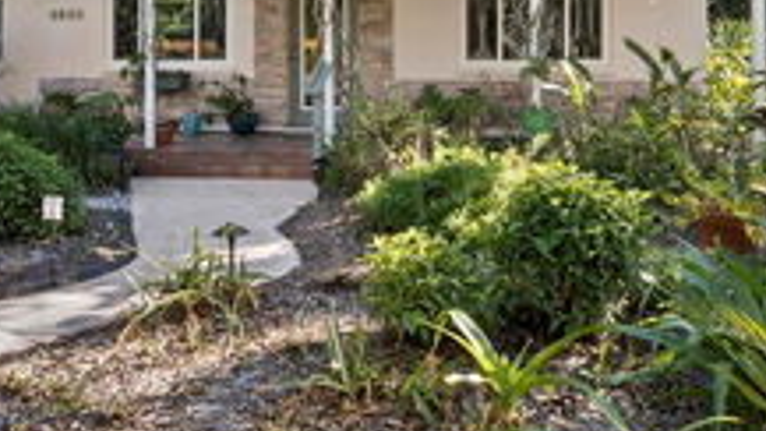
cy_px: 85
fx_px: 731
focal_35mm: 36
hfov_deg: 54.6
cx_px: 282
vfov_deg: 31.9
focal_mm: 7
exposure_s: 1/25
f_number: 13
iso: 320
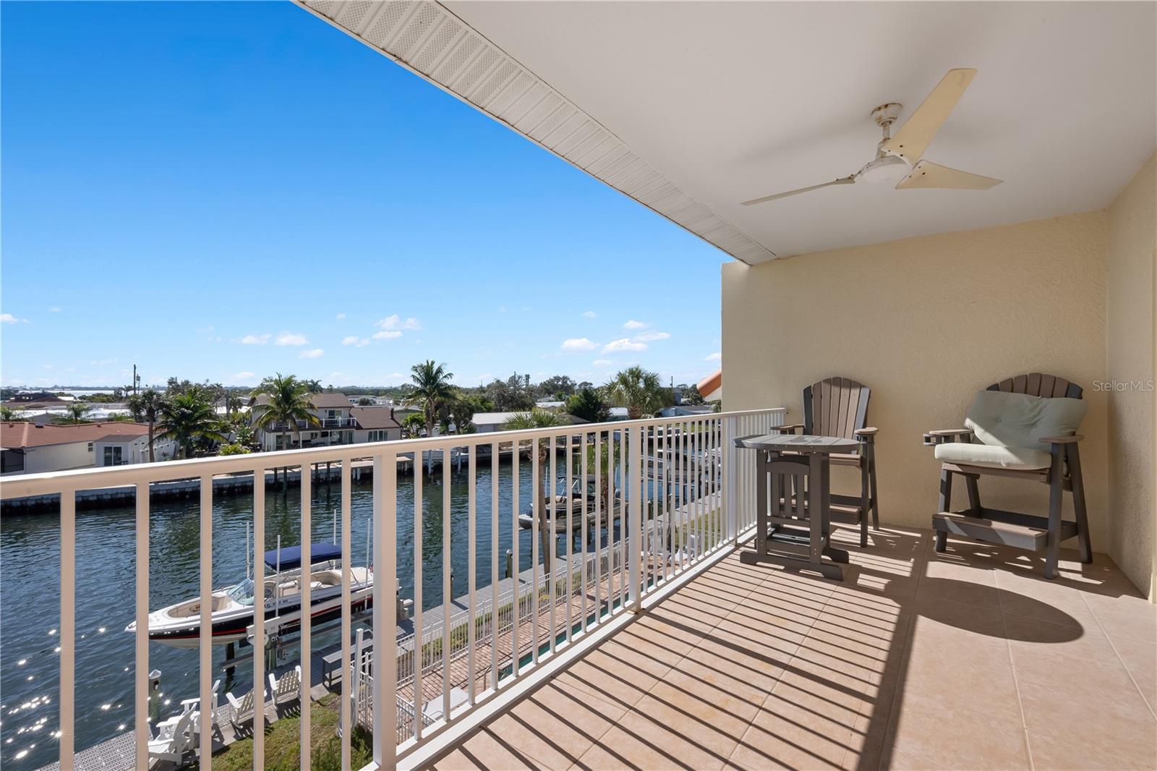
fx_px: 498
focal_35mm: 16
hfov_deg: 98.6
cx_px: 578
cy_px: 386
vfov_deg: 75.5
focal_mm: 15.5
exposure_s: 1/125
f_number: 14
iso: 100
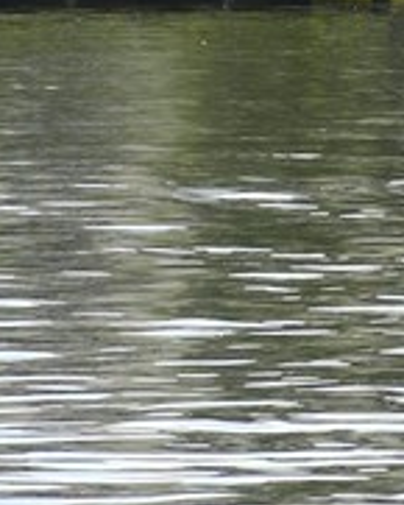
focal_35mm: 1657
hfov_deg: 0.9
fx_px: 24745
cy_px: -851
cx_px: 1909
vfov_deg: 1.2
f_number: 11
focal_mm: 200
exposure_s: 1/320
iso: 200
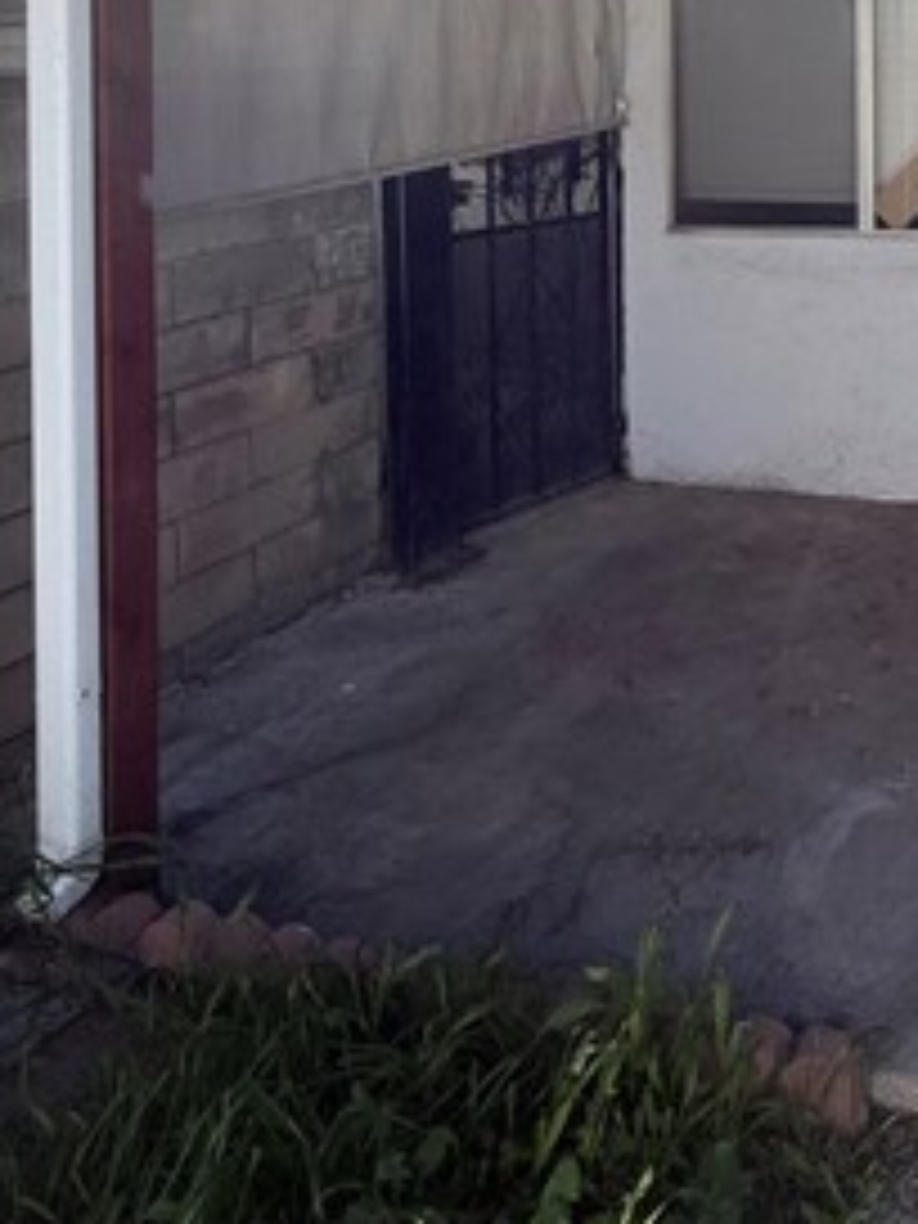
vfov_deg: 48.1
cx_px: 1076
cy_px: 68
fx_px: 1167
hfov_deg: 35.0
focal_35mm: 33
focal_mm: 2.22
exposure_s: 1/1001
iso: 64
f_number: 2.2
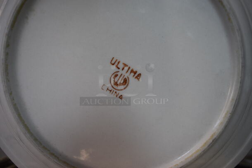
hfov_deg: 67.3
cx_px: 126
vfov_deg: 48.0
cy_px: 84
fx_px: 189
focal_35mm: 27
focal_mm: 18
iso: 400
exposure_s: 1/250
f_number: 4.5
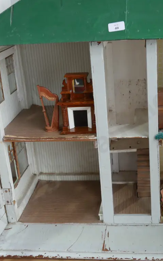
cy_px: 131
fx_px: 405
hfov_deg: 22.6
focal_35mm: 57
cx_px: 120
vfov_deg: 35.7
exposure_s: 1/80
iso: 200
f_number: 4.4
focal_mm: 20
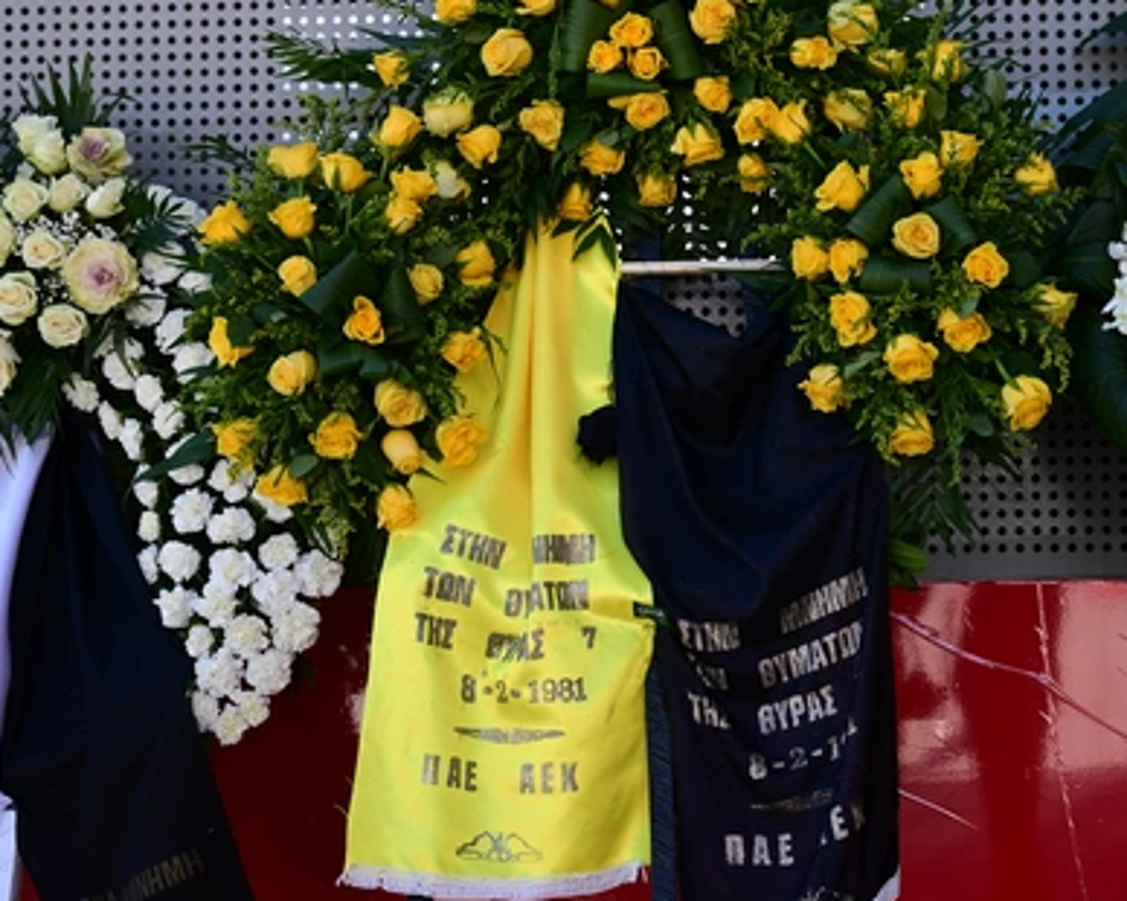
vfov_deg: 27.6
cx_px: 688
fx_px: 1834
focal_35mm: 55
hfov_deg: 34.0
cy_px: 420
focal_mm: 35
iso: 320
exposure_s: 1/1600
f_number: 3.2
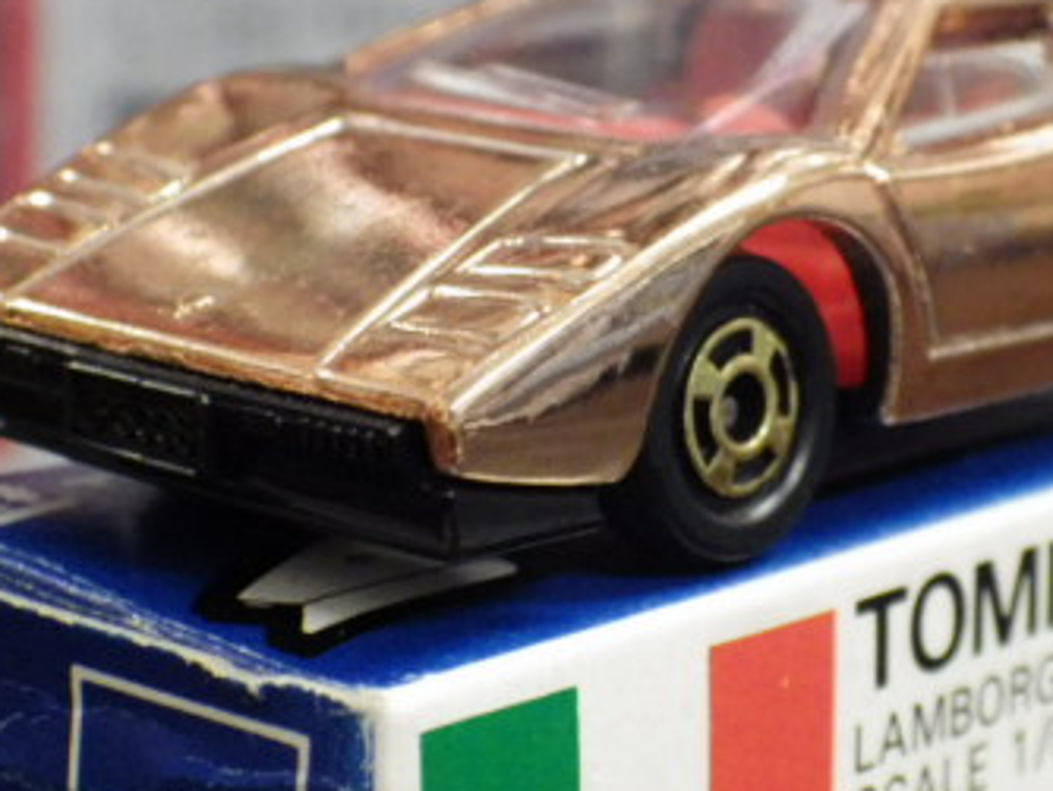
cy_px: 306
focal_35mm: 113
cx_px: 662
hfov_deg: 17.4
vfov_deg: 13.1
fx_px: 3440
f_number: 4
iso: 800
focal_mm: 10.7
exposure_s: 1/30
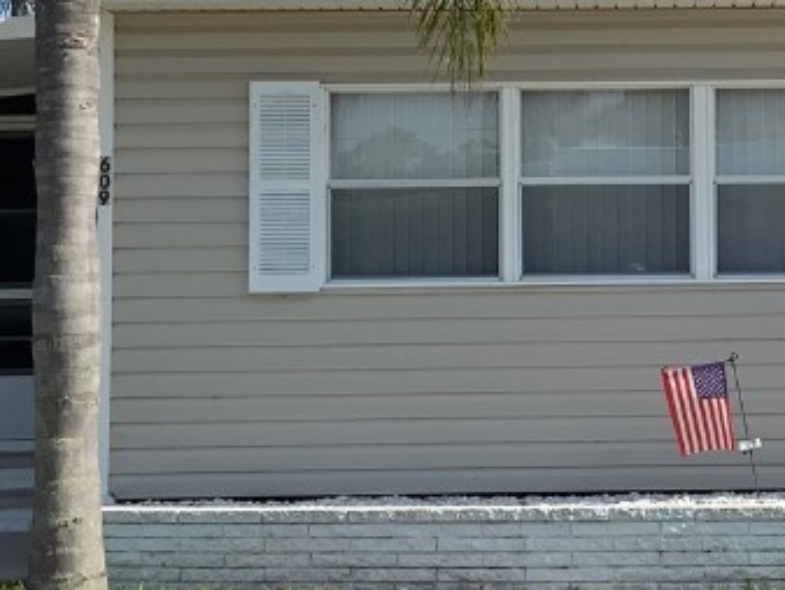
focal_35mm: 88
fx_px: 1996
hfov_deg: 21.8
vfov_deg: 16.7
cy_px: 166
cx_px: 692
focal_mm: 3
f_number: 1.8
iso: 16
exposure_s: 1/2058
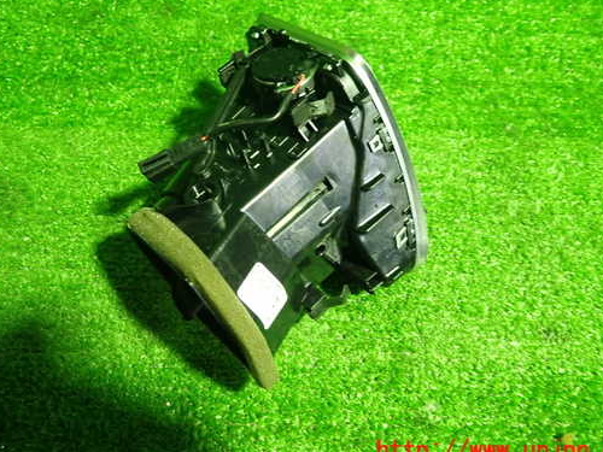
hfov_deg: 59.9
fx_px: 523
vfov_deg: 46.7
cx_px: 287
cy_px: 195
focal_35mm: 30
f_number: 2
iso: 500
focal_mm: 4.5
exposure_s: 1/30
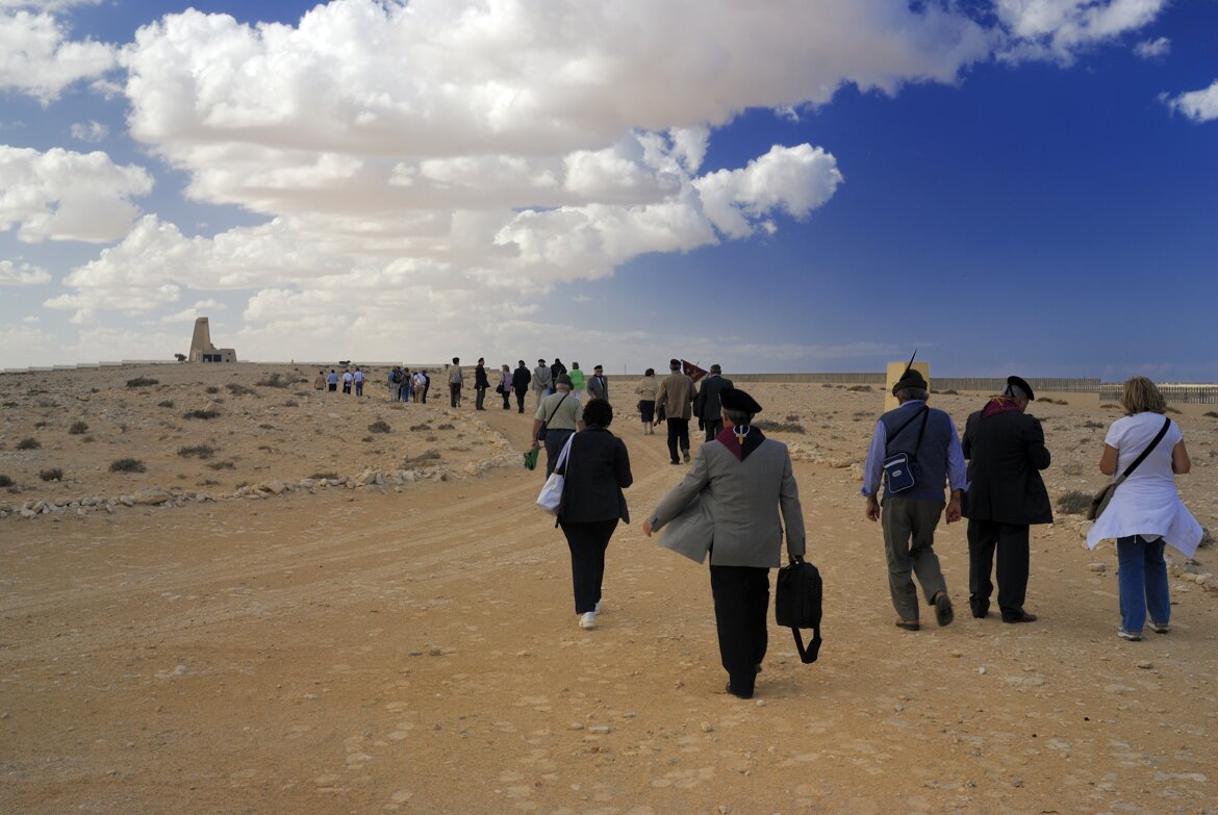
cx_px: 609
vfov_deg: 34.3
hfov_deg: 49.5
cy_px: 408
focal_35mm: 39
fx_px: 1321
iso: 100
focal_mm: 26
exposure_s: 1/60
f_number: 11
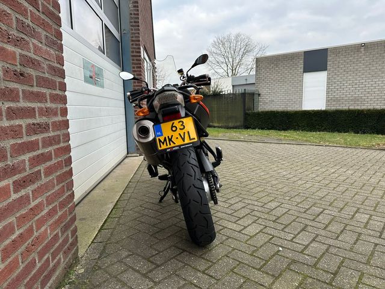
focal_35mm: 24
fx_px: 267
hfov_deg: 71.6
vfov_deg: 56.8
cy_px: 144
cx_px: 192
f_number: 1.78
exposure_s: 1/604
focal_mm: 6.86
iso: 80
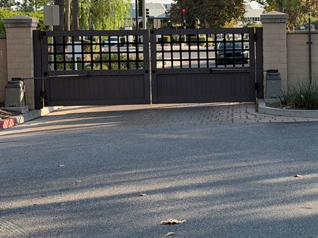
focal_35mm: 95
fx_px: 873
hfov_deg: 20.3
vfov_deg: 15.5
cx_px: 272
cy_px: 55
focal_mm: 6.76
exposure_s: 1/2415
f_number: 1.78
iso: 64
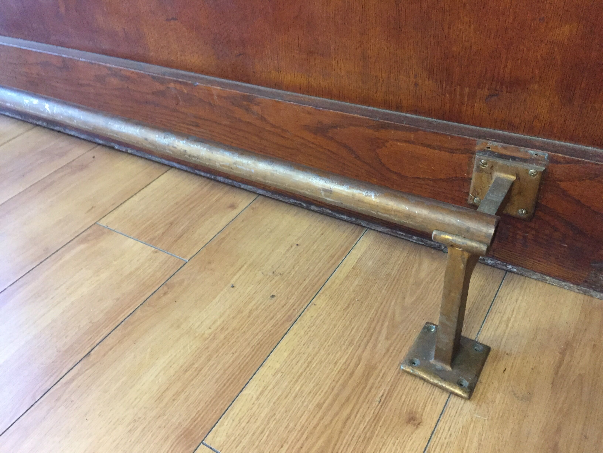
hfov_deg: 61.7
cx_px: 302
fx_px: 505
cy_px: 226
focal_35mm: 29
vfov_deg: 48.2
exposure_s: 1/20
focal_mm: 4.15
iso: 250
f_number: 2.2
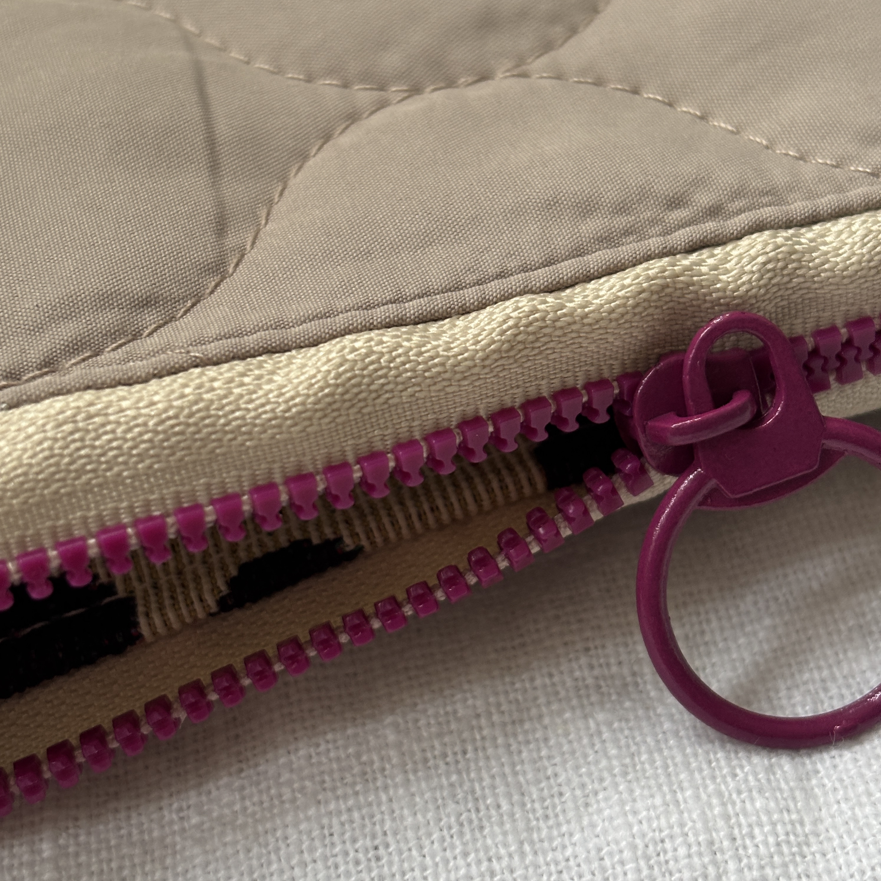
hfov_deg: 27.7
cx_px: 436
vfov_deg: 27.7
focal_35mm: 62
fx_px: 1785
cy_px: 477
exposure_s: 1/40
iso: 200
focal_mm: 5.96
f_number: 1.6
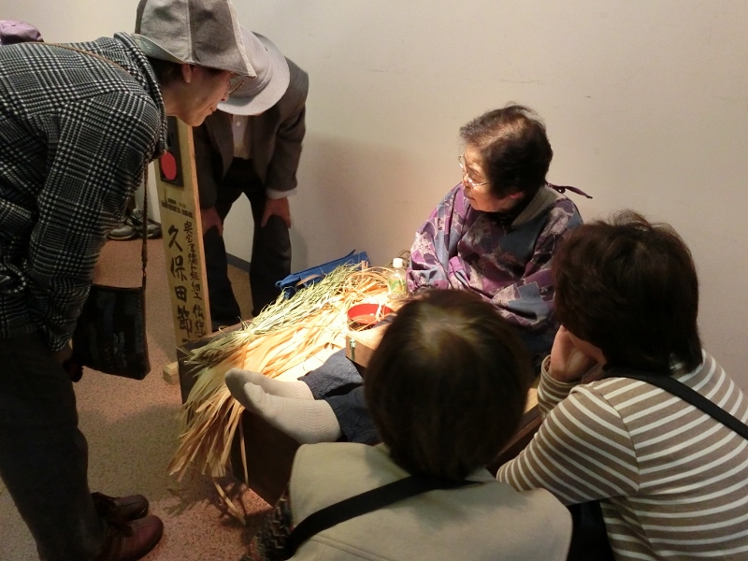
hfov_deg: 61.7
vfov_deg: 48.2
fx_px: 627
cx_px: 374
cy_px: 280
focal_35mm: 29
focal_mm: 5.2
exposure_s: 1/40
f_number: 3.7
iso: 800
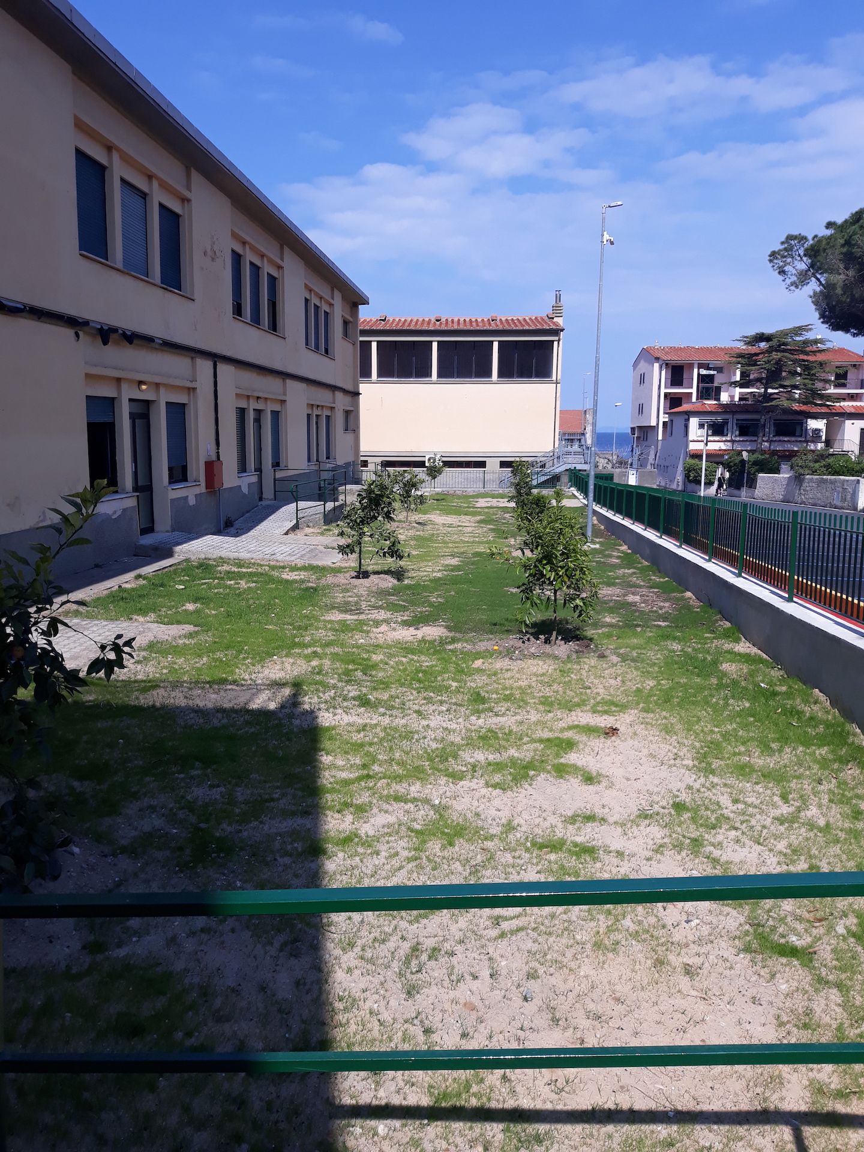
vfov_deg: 65.3
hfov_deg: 51.4
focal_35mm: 27
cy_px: 576
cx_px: 432
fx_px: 899
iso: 40
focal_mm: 3.71
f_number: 1.7
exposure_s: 1/1988
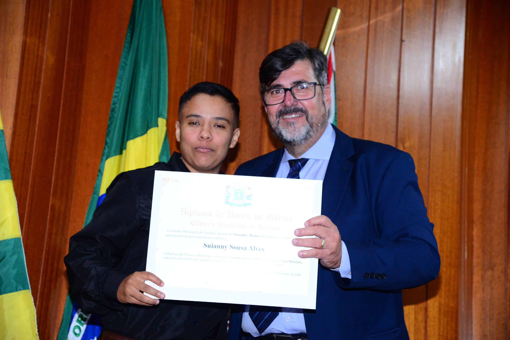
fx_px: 992
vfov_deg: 19.5
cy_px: 170
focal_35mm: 70
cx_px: 255
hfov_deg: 28.8
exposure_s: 1/125
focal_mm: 70
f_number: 4.5
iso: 2500
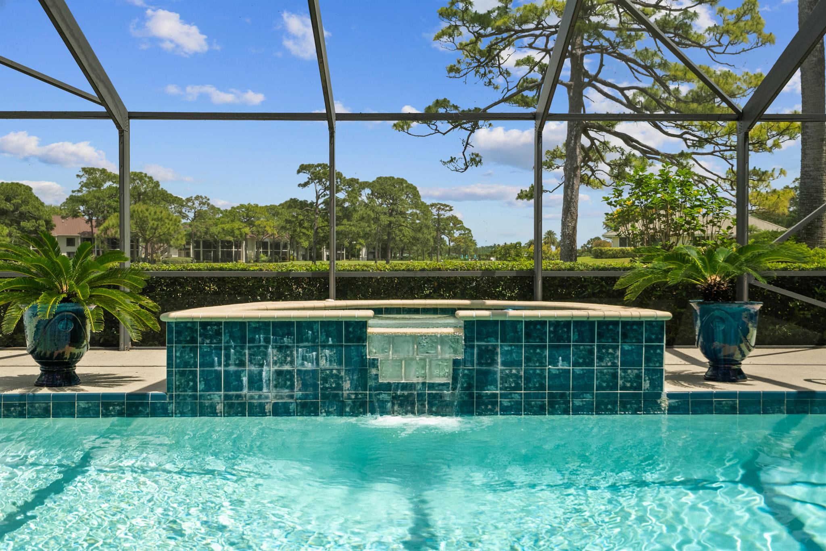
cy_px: 276
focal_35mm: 34
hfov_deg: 55.8
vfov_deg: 38.9
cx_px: 413
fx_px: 780
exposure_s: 1/500
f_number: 8
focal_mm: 34
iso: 2000
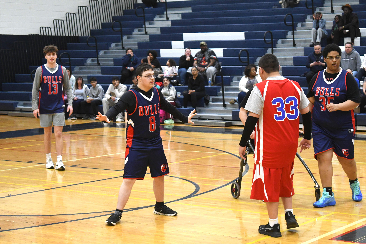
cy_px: 122
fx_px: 834
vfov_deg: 16.7
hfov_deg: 24.8
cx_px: 183
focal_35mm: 82
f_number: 5.6
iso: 4000
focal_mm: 55
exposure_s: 1/160
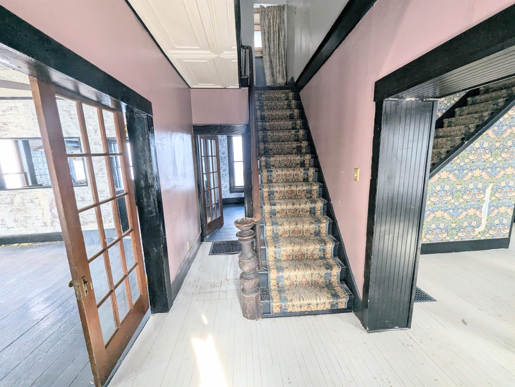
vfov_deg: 90.1
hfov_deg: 106.1
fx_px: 194
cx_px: 258
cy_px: 194
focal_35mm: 13
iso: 173
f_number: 2.2
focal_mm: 1.95
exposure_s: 1/110
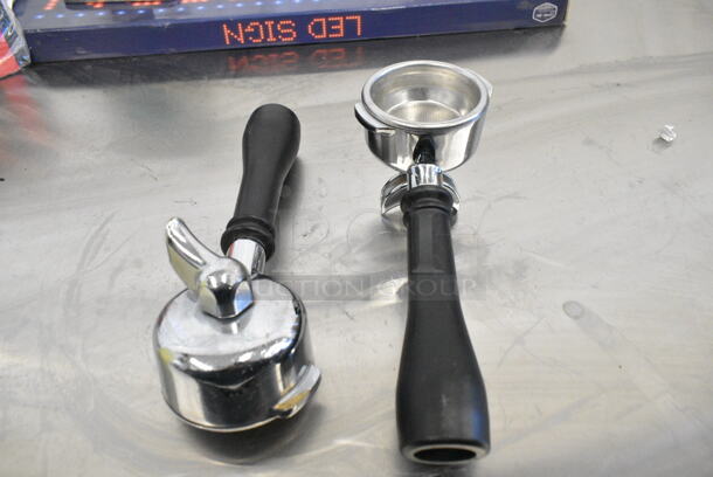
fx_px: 535
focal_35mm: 27
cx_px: 356
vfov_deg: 48.0
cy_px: 238
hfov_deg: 67.3
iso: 6400
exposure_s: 1/250
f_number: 8
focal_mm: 18
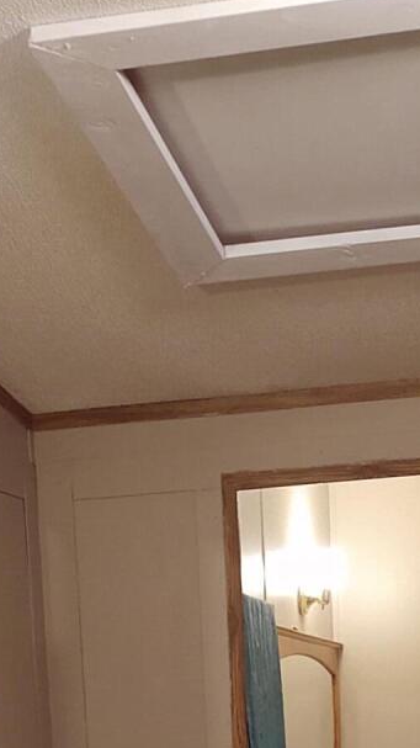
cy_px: 1177
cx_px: 236
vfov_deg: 18.9
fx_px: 1922
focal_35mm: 97
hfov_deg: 12.5
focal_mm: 4.75
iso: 366
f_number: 1.7
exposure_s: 1/33
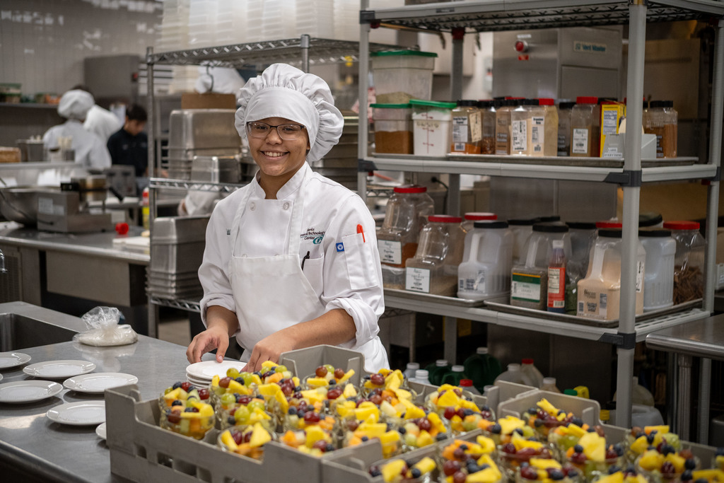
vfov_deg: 25.8
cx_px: 362
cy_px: 242
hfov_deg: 37.8
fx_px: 1056
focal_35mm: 52
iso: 1000
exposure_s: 1/500
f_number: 2.2
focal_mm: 35
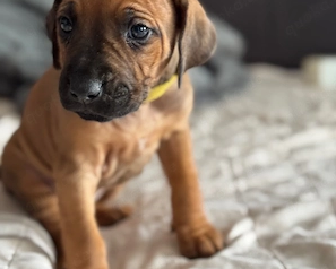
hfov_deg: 30.0
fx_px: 627
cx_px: 169
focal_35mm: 63
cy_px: 111
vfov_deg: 24.2
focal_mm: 6.76
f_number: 1.78
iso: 250
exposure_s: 1/52
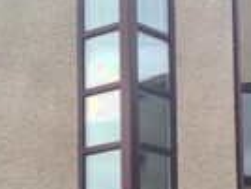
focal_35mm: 141
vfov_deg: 10.4
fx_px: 1024
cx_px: 244
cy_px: 214
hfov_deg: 13.8
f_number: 2
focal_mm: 5.9
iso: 25
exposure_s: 1/129
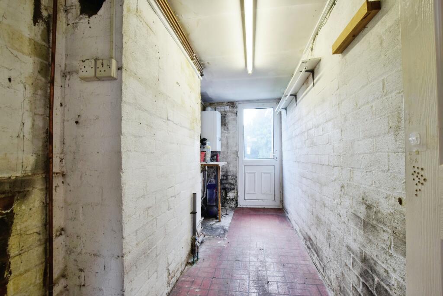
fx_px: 185
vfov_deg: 77.4
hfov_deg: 100.4
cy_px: 148
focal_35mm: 15
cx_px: 222
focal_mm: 10
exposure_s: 1/20
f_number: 8
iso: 640
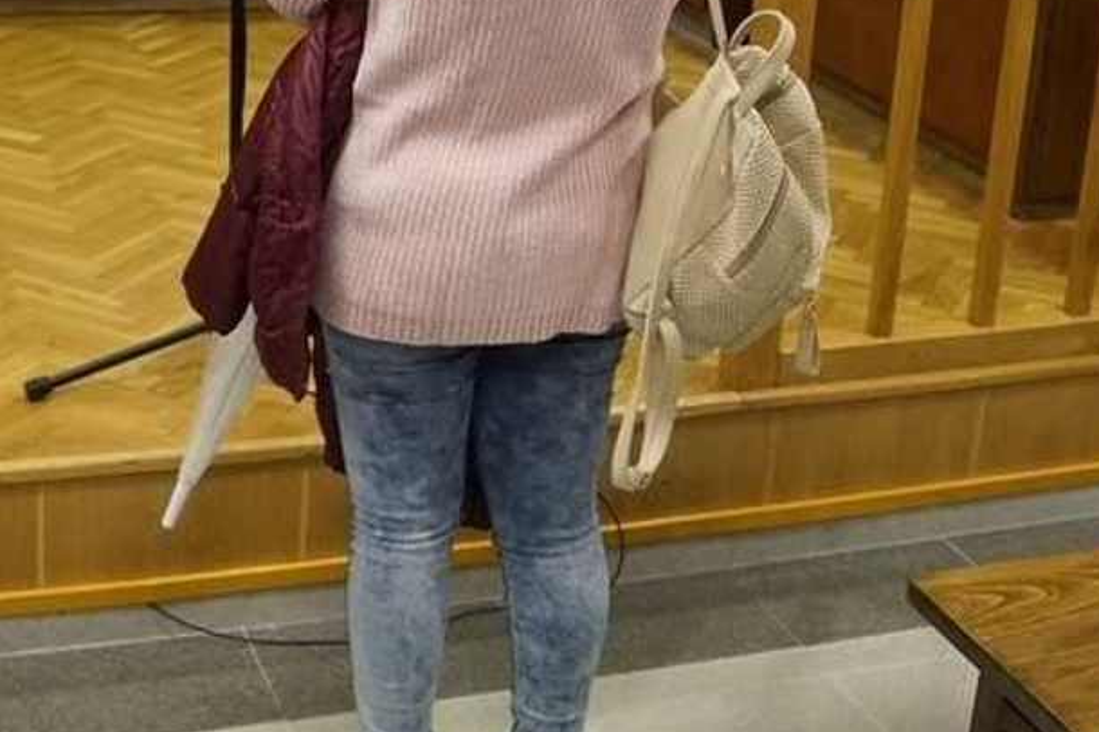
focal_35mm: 63
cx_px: 373
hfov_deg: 31.7
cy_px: 69
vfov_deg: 21.1
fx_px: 1922
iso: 2000
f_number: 2.8
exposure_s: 1/250
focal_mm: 16
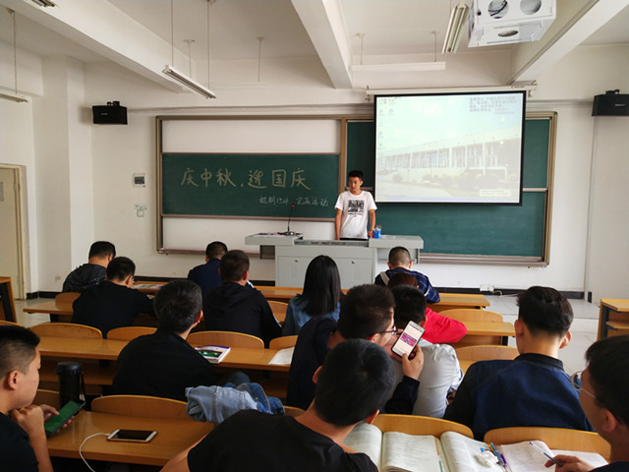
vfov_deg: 46.8
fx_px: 545
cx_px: 314
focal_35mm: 30
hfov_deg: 60.0
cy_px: 236
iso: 148
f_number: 1.8
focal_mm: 3.95
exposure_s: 1/50
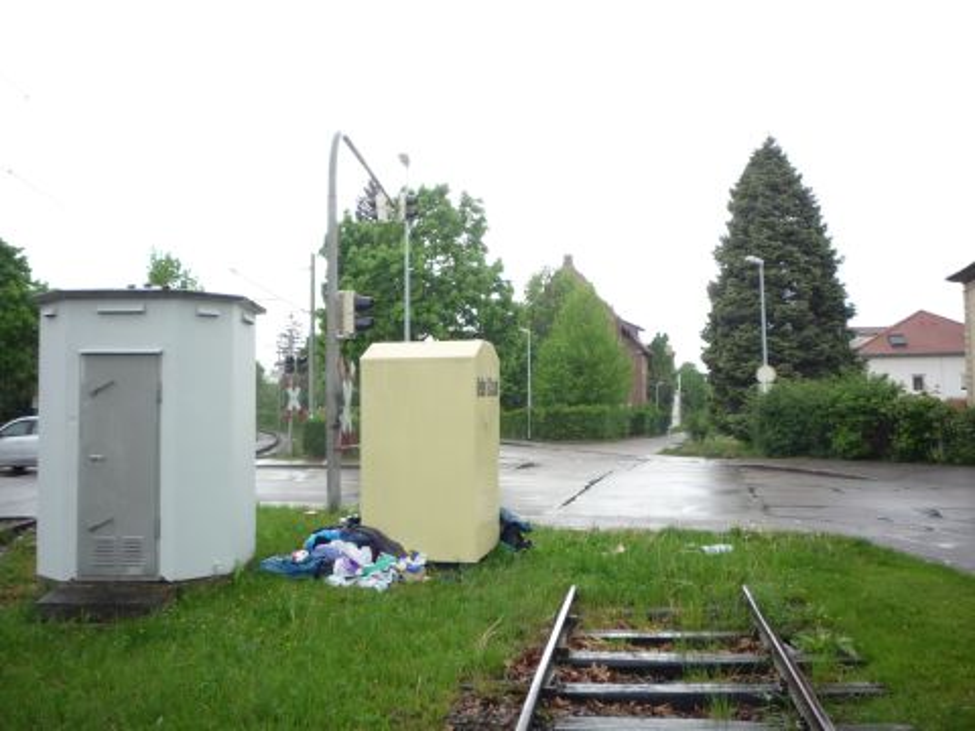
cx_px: 488
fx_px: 901
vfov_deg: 44.2
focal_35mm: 32
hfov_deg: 56.8
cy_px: 366
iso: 200
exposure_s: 1/200
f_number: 3.3
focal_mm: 5.2
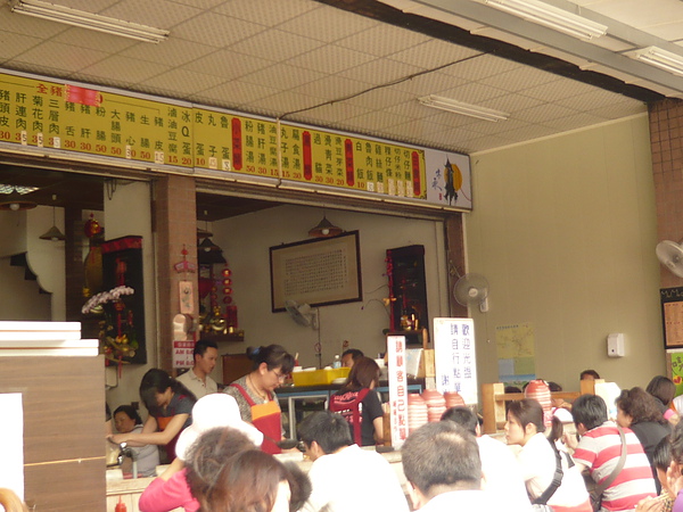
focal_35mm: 54
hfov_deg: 35.5
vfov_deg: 27.0
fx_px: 1065
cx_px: 342
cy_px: 256
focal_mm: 5.8
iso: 100
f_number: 3.1
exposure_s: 1/40
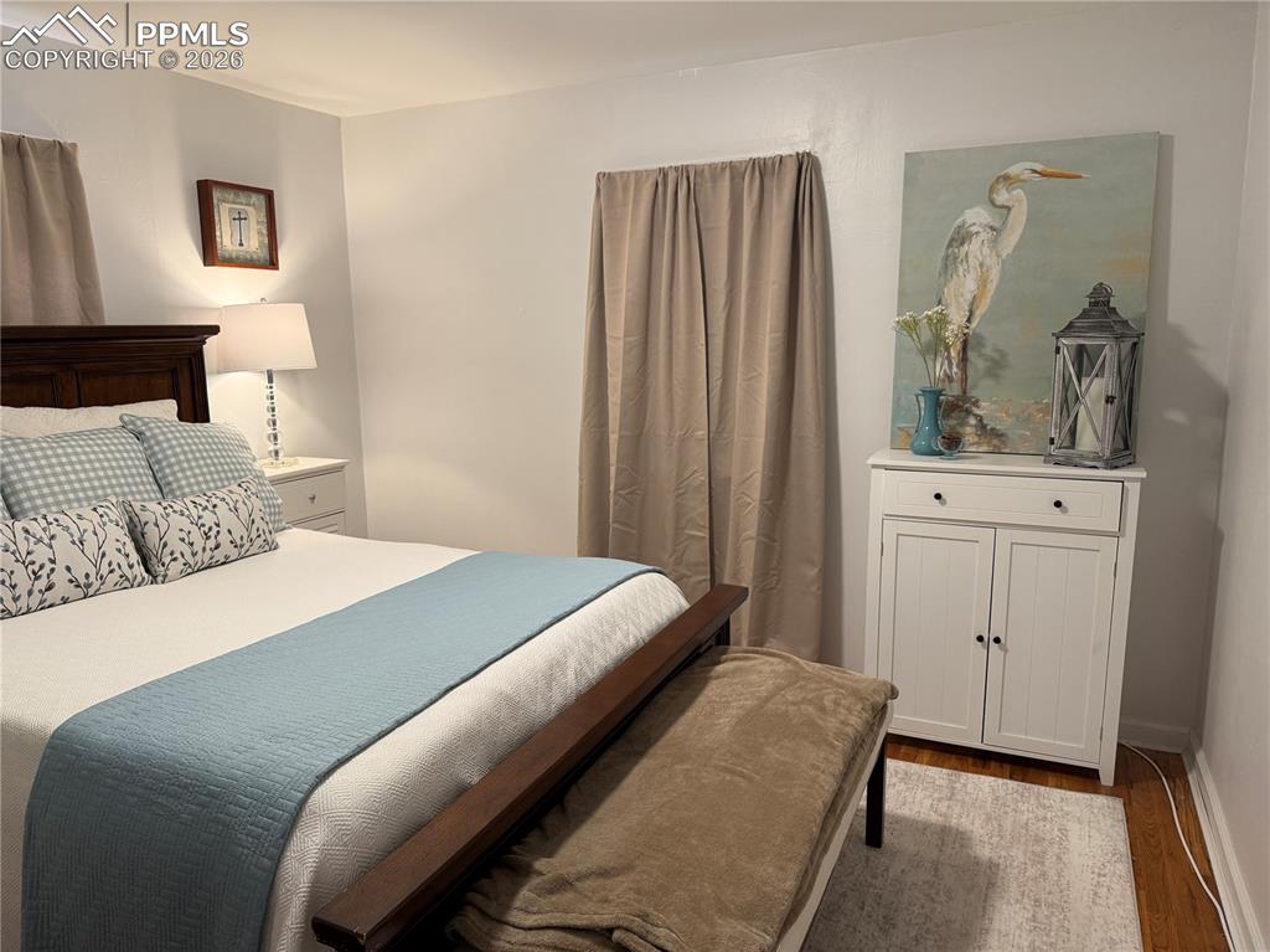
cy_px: 476
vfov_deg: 56.8
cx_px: 635
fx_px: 880
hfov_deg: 71.6
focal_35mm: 24
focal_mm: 6.76
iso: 160
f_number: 1.78
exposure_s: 1/60
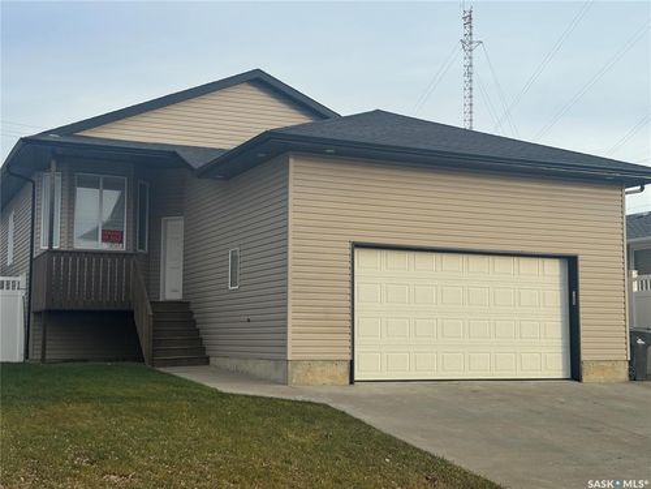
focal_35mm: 48
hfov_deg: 39.7
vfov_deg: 30.3
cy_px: 244
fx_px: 903
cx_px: 326
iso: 64
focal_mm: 6.76
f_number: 1.78
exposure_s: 1/1524
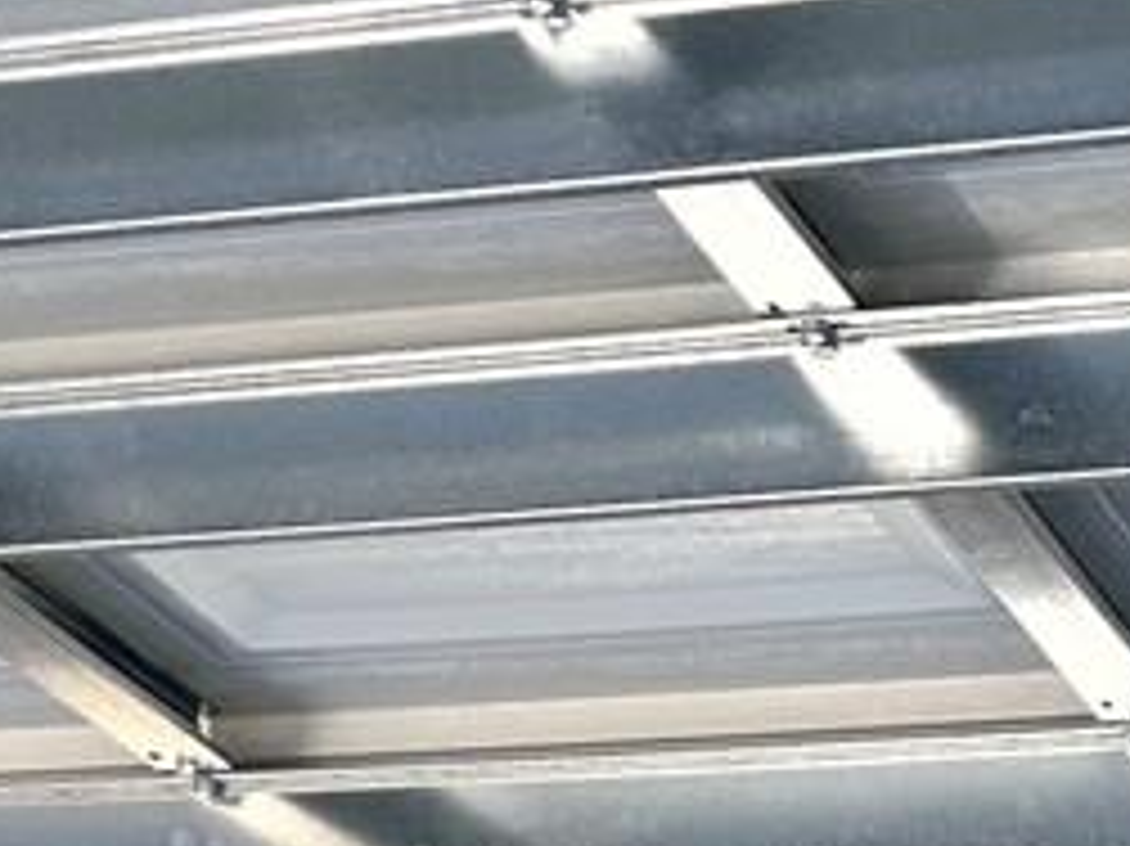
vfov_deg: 8.1
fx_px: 4992
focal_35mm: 153
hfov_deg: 12.8
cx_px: 1053
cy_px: 2642
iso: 64
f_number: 1.78
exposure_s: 1/206
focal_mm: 6.86
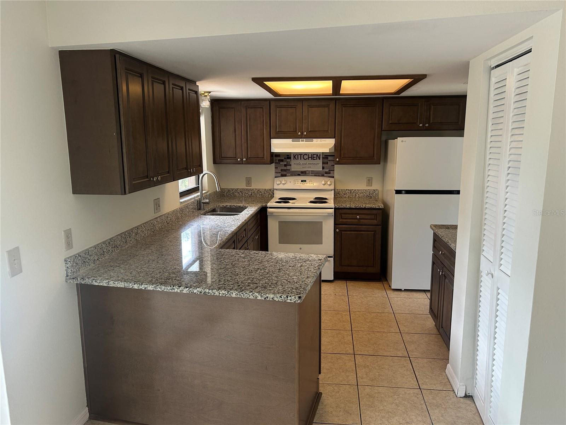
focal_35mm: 26
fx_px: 425
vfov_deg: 53.1
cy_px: 212
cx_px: 283
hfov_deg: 67.3
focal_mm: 5.7
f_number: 1.5
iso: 80
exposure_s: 1/60
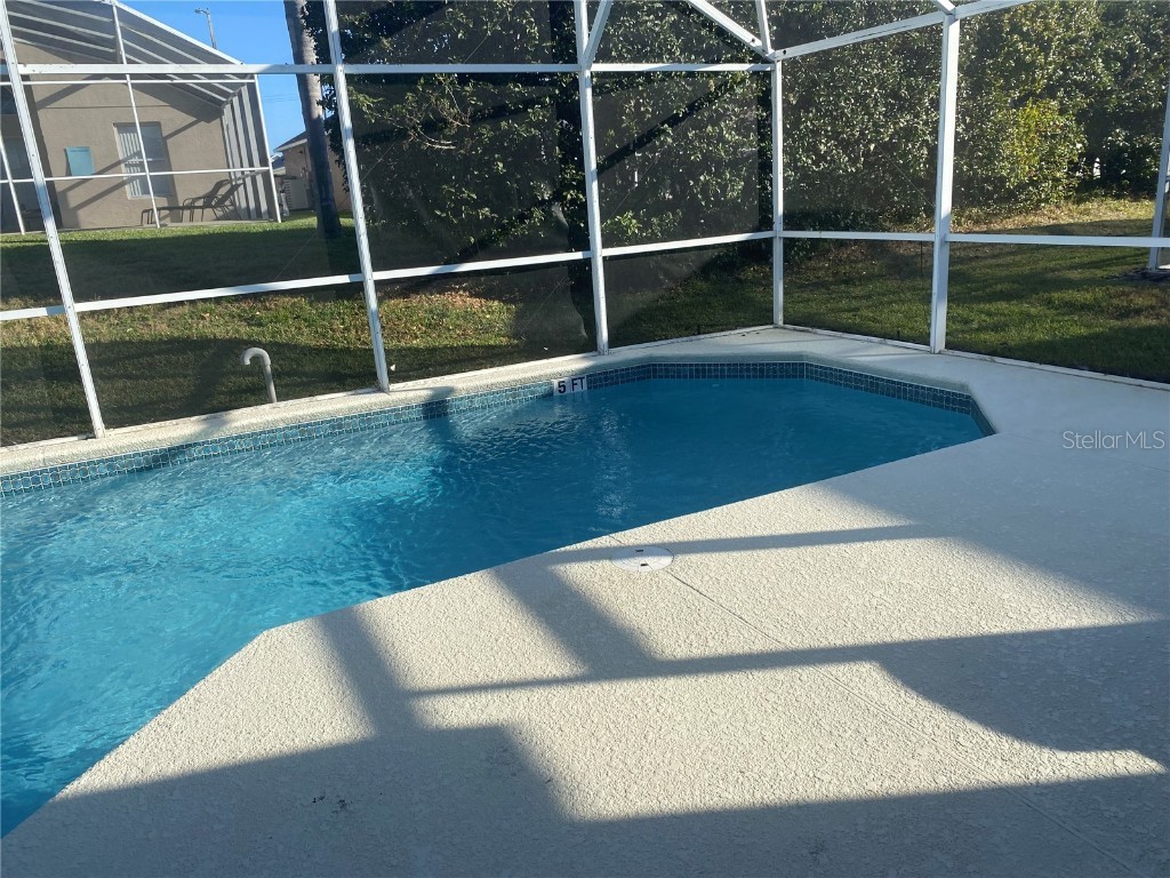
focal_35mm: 26
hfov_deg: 67.3
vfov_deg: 53.1
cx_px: 585
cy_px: 439
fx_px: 879
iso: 32
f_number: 1.8
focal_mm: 4.25
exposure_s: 1/1362
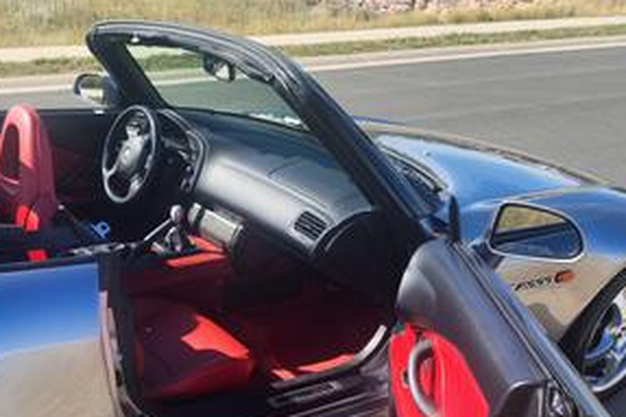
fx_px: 730
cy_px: 336
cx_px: 100
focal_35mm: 42
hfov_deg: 43.6
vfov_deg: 31.0
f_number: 1.8
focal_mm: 6.4
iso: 12
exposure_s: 1/465
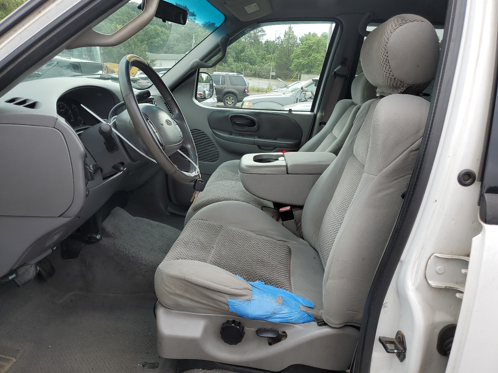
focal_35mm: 26
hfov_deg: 67.3
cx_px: 249
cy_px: 186
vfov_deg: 53.1
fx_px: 374
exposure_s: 1/312
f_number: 1.5
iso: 50
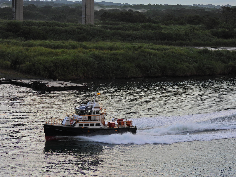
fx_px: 716
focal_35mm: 105
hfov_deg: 18.7
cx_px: 118
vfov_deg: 14.1
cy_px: 88
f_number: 4
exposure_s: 1/125
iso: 100
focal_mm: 18.7
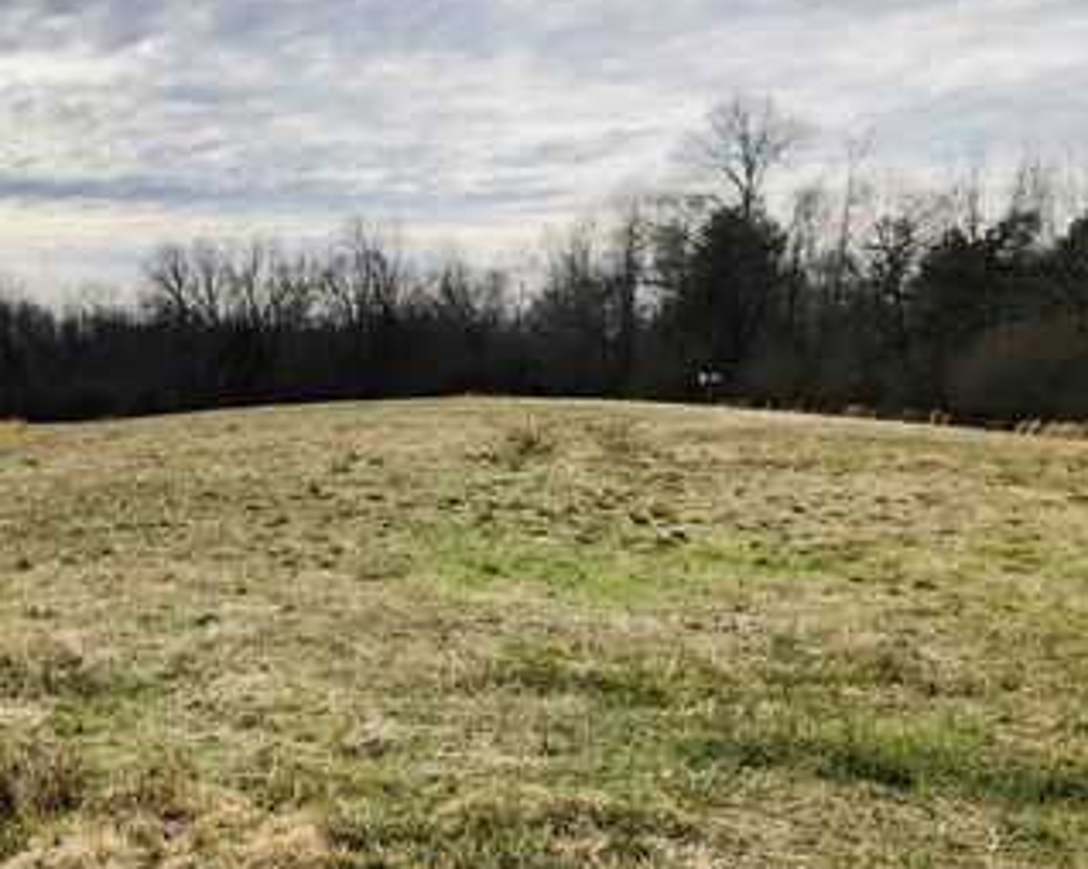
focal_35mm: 43
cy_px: 453
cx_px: 253
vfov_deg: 34.9
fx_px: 1384
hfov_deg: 41.5
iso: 20
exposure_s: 1/3205
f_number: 1.8
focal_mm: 3.99
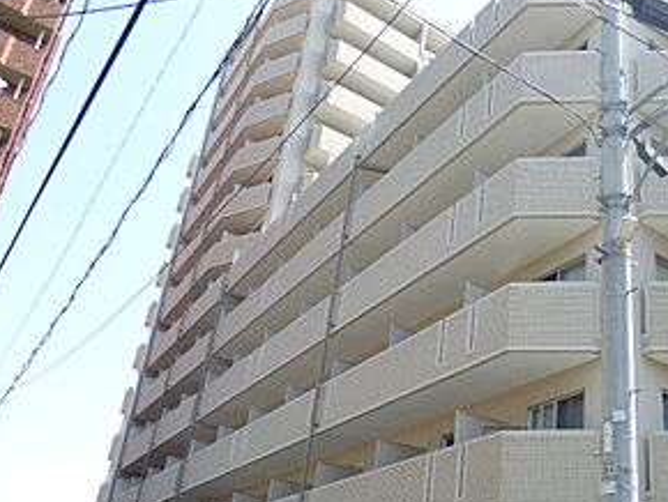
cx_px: 560
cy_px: 328
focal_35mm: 35
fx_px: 676
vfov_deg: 40.3
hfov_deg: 48.7
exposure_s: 1/500
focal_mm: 3.58
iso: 100
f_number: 2.8
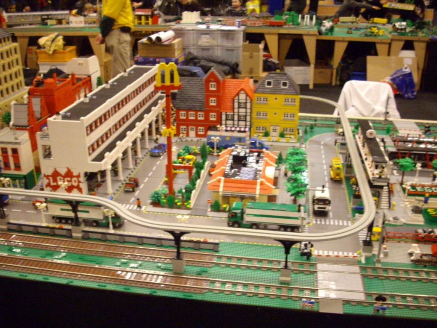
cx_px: 218
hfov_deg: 50.1
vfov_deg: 38.7
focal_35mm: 37
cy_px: 164
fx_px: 467
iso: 400
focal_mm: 6.2
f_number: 2.8
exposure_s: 1/10
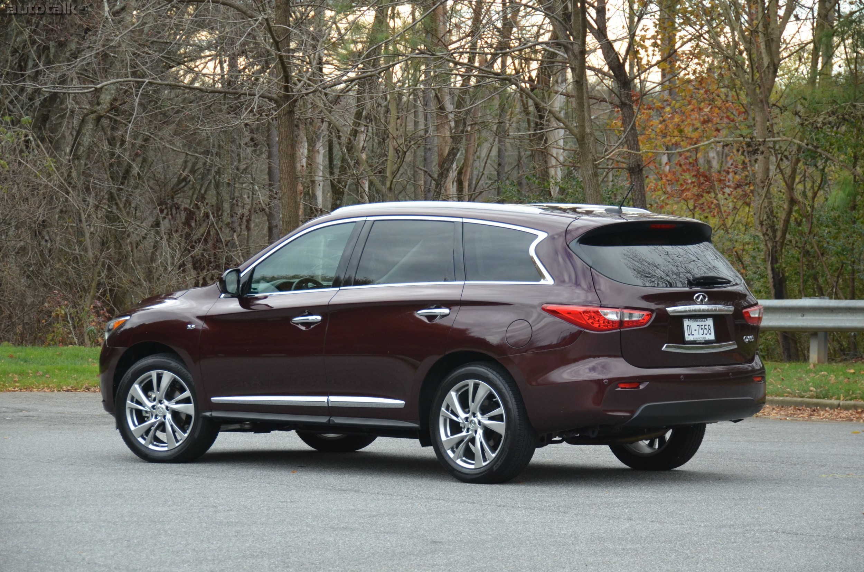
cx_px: 432
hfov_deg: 16.7
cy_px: 286
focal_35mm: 123
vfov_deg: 11.1
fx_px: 2946
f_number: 5
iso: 800
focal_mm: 82
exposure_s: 1/800
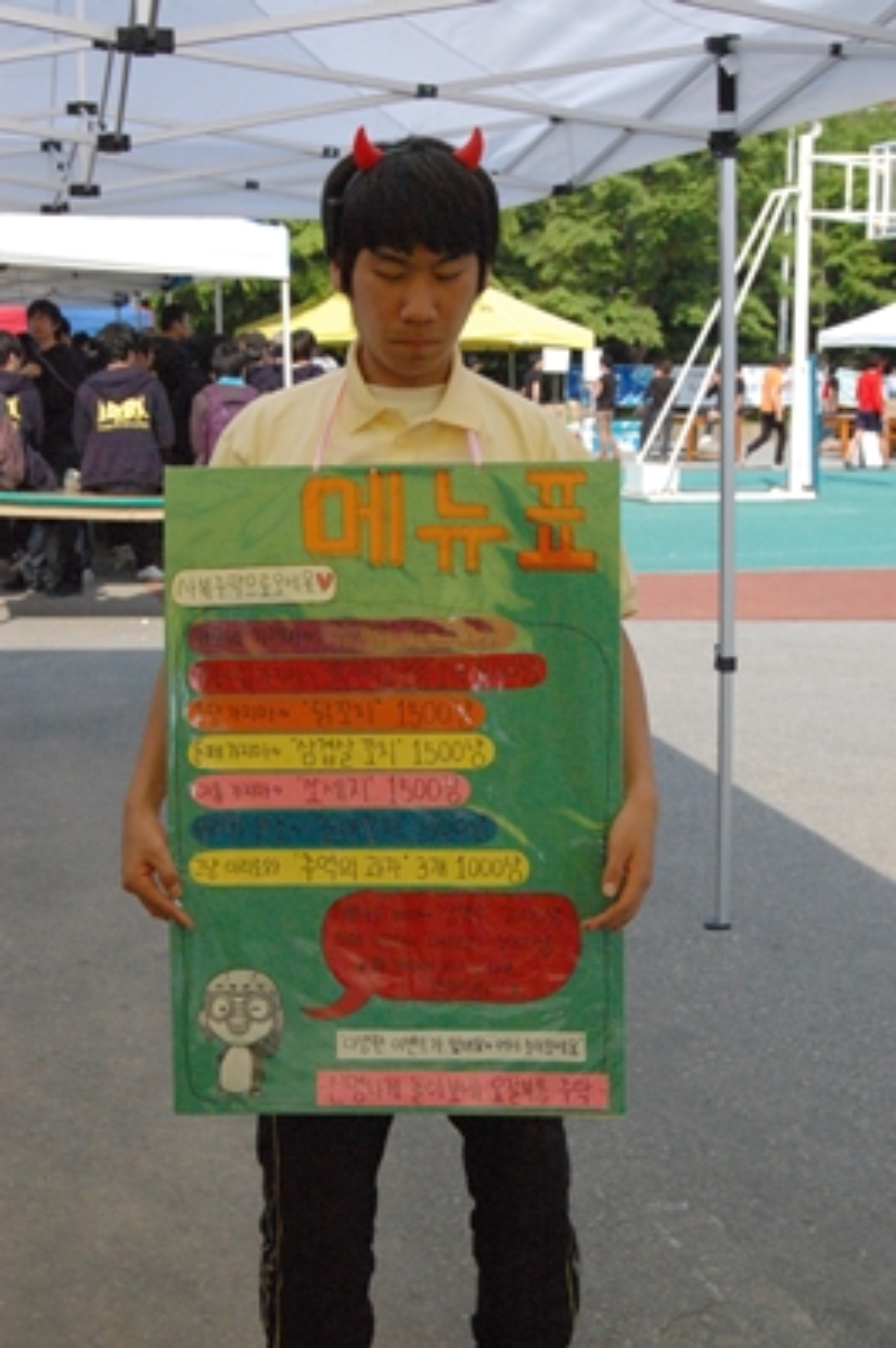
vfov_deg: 35.1
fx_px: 2132
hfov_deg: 23.7
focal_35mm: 57
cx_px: 448
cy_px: 674
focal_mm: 38
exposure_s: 1/2500
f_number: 9
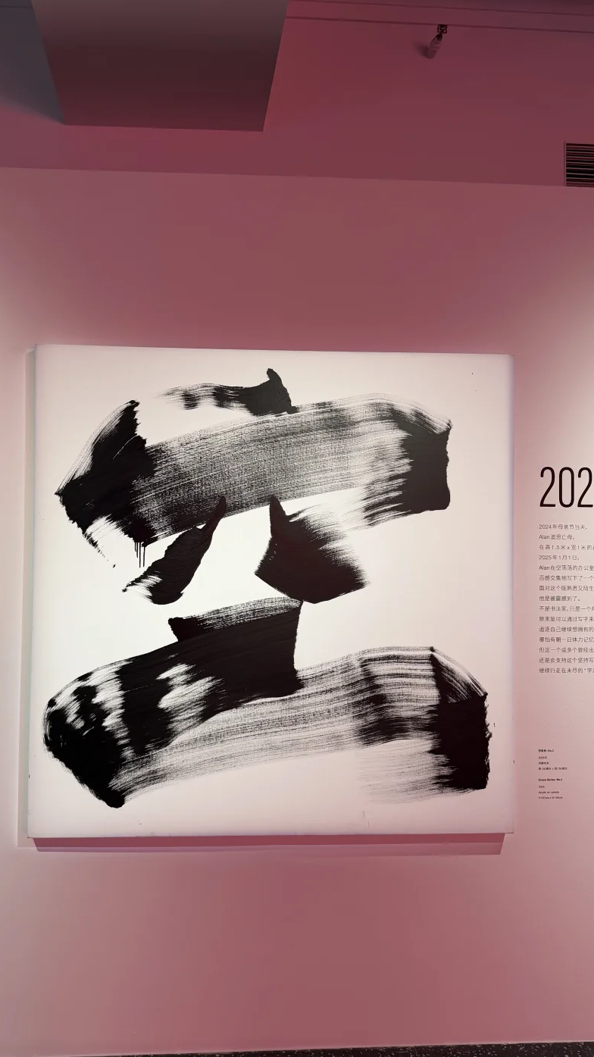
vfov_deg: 69.9
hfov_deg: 42.5
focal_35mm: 27
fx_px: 757
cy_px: 528
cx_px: 219
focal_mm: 6.76
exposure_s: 1/50
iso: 125
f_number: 1.78
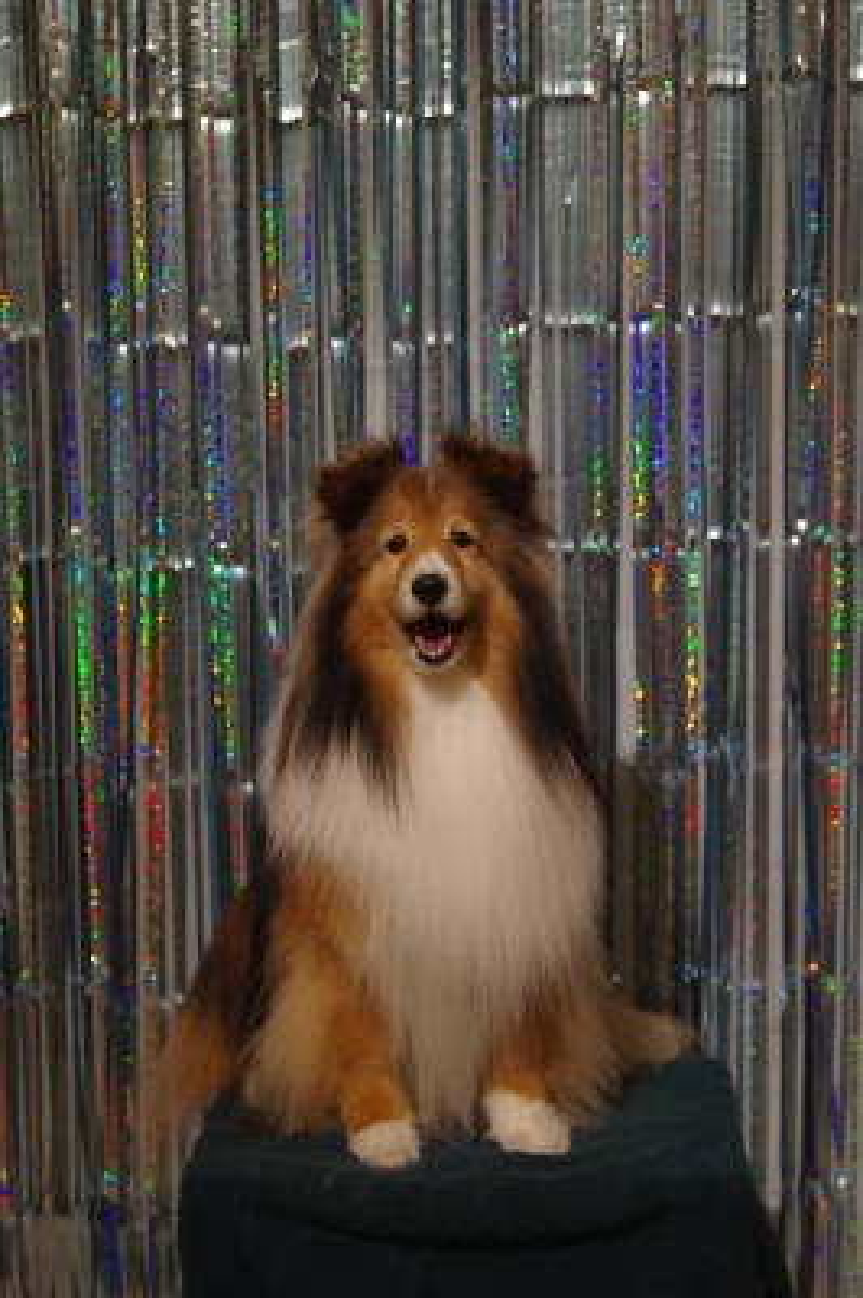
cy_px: 649
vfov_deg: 31.4
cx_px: 432
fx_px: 2305
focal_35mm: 64
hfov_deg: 21.2
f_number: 4
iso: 400
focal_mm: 43
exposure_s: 1/200
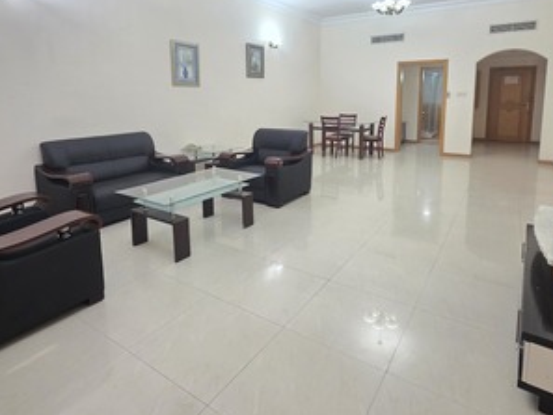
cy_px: 144
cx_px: 291
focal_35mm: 20
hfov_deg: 81.7
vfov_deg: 64.6
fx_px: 320
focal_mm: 2.2
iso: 320
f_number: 1.9
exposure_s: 1/50
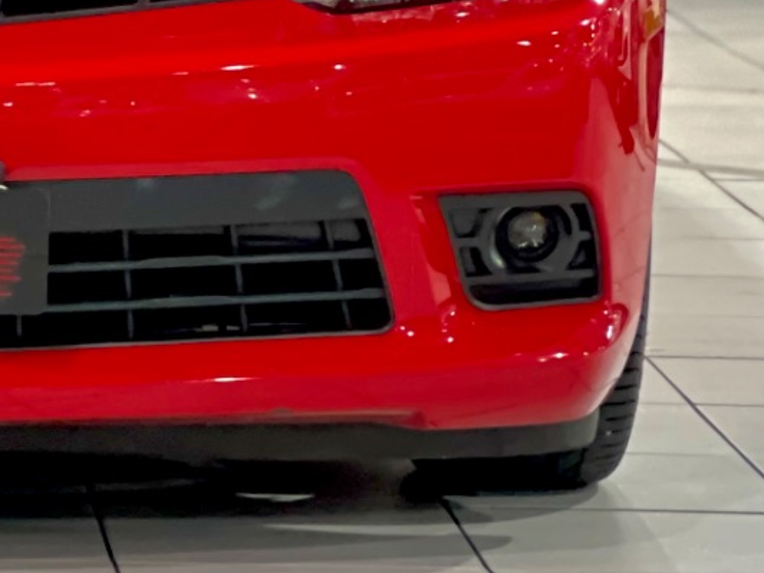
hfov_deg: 7.1
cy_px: -80
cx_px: -205
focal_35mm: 278
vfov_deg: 5.3
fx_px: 6136
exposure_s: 1/15
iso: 640
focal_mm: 9
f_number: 2.8
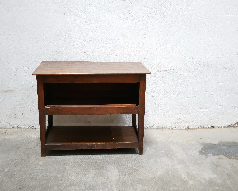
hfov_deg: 43.8
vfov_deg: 35.7
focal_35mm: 42
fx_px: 296
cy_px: 95
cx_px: 111
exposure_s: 1/60
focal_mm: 20
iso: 640
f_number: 1.7
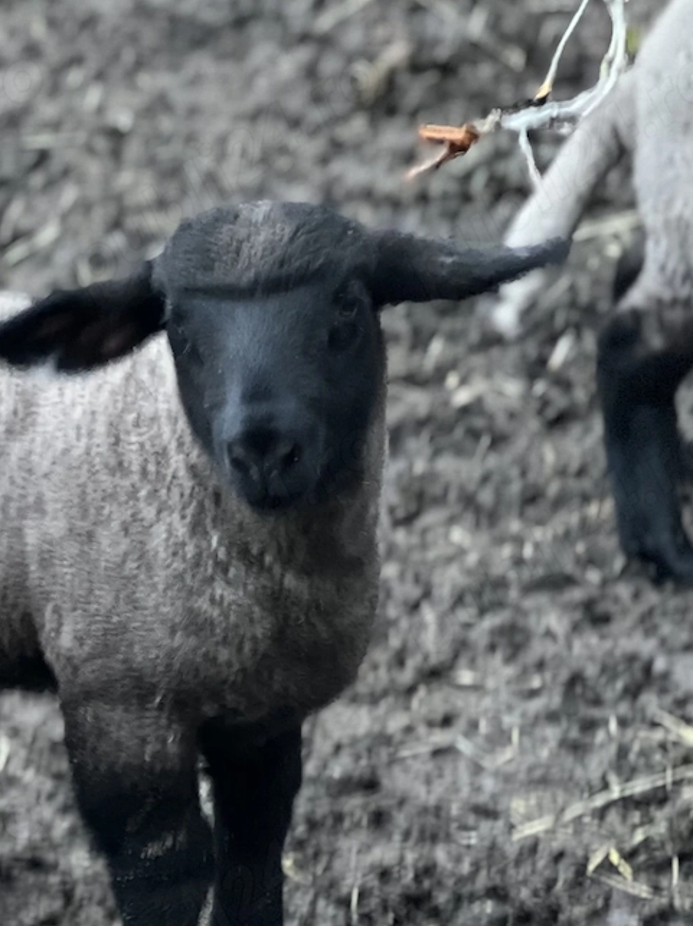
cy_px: 620
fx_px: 4274
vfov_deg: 12.3
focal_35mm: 160
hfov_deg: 9.2
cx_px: 56
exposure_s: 1/15
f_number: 2.8
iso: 800
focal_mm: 9
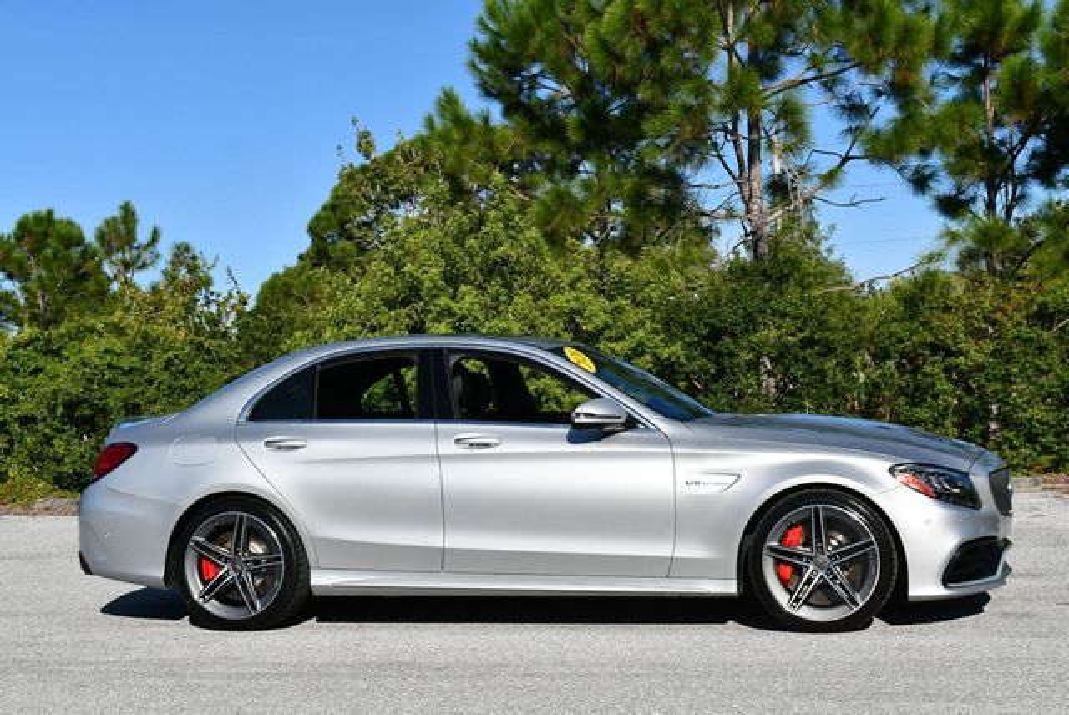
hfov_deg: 33.4
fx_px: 1783
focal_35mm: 60
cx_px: 534
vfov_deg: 22.7
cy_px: 358
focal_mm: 30
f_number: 10
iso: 100
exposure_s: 1/400
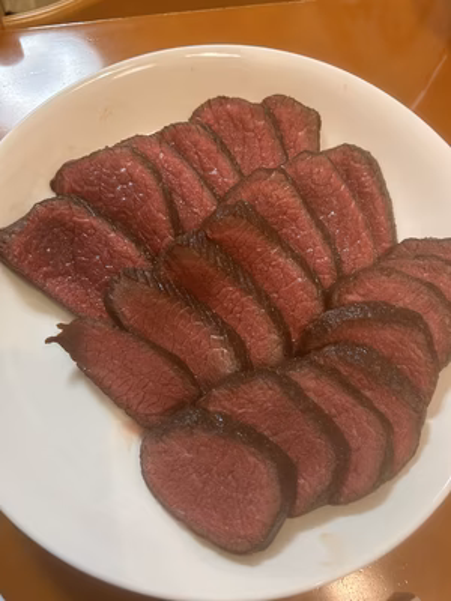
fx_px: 452
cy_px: 300
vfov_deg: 67.3
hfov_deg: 53.1
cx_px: 226
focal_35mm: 26
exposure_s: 1/50
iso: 160
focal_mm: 5.7
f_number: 1.5
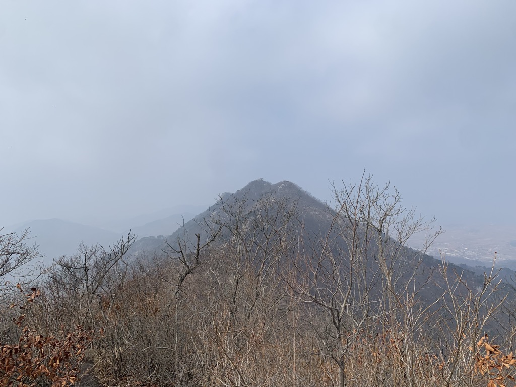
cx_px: 258
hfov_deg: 67.3
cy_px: 194
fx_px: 388
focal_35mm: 26
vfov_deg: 53.1
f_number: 1.8
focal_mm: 4.25
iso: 25
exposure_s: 1/3289
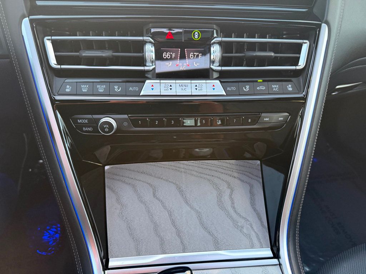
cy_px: 137
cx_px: 183
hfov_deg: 71.6
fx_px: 254
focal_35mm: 24
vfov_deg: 56.8
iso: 320
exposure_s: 1/50
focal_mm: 6.76
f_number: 1.78
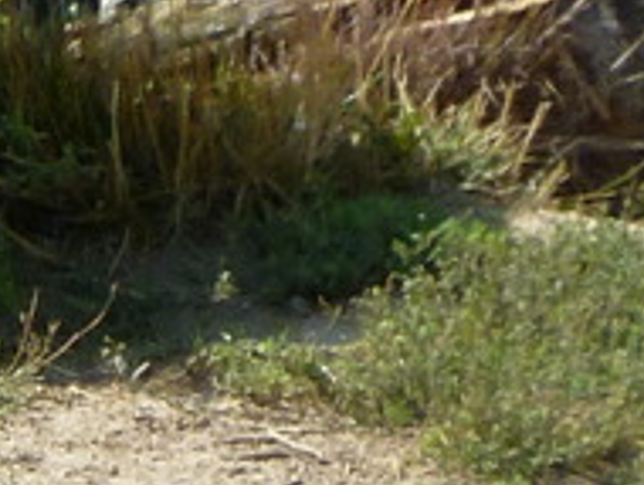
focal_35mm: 1682
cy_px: 743
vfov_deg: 0.9
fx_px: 31332
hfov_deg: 1.2
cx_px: -756
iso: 80
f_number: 5.9
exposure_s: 1/125
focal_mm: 36
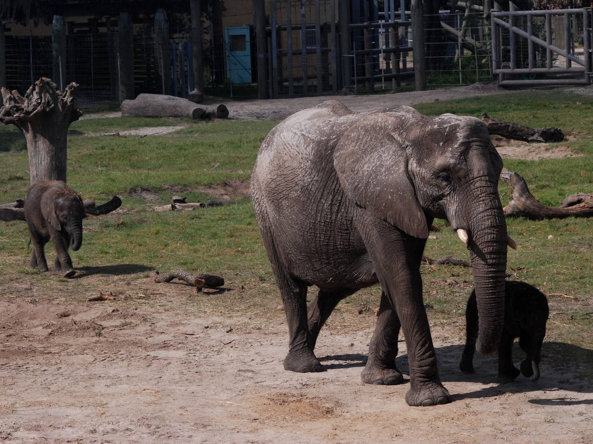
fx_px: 2647
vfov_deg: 9.6
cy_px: 222
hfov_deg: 12.8
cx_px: 317
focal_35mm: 155
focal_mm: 95
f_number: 7.1
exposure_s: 1/800
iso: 400
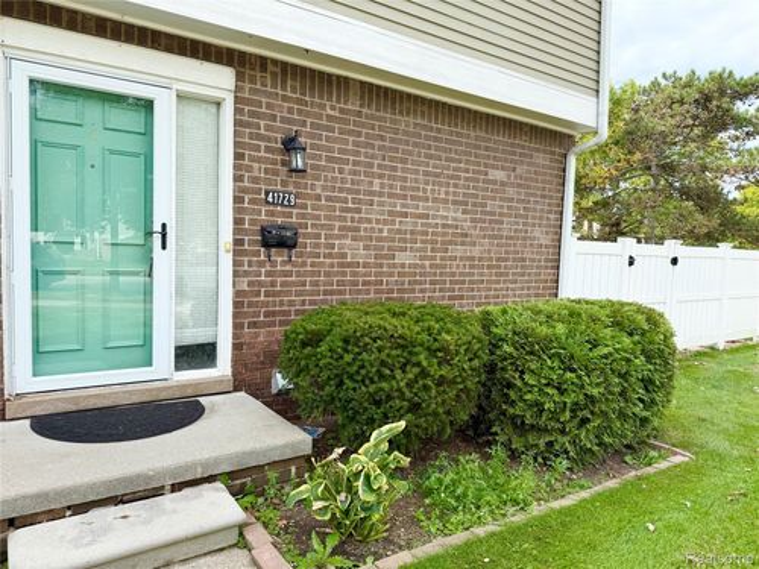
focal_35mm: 24
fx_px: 526
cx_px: 380
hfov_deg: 71.6
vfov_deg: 56.8
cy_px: 284
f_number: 1.78
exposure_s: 1/1464
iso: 80
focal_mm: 6.76
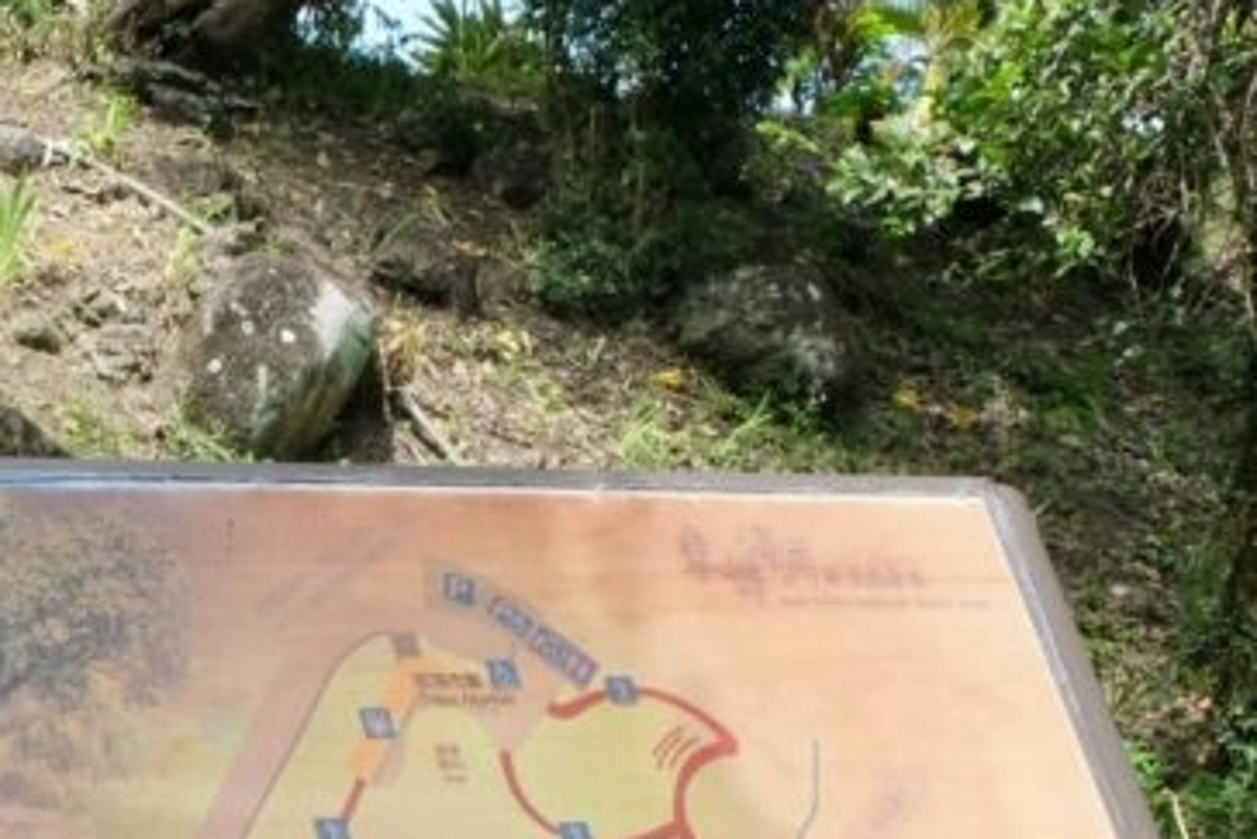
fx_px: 2690
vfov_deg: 16.8
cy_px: 1062
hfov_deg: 24.2
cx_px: -193
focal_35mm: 77
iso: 160
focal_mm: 18.7
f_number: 11
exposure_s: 1/60
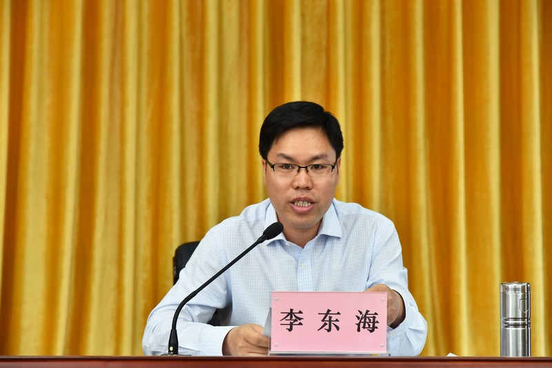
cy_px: 184
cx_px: 276
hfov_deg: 18.3
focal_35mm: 112
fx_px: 1718
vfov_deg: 12.2
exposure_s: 1/50
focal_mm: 112
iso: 1000
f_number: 5.6
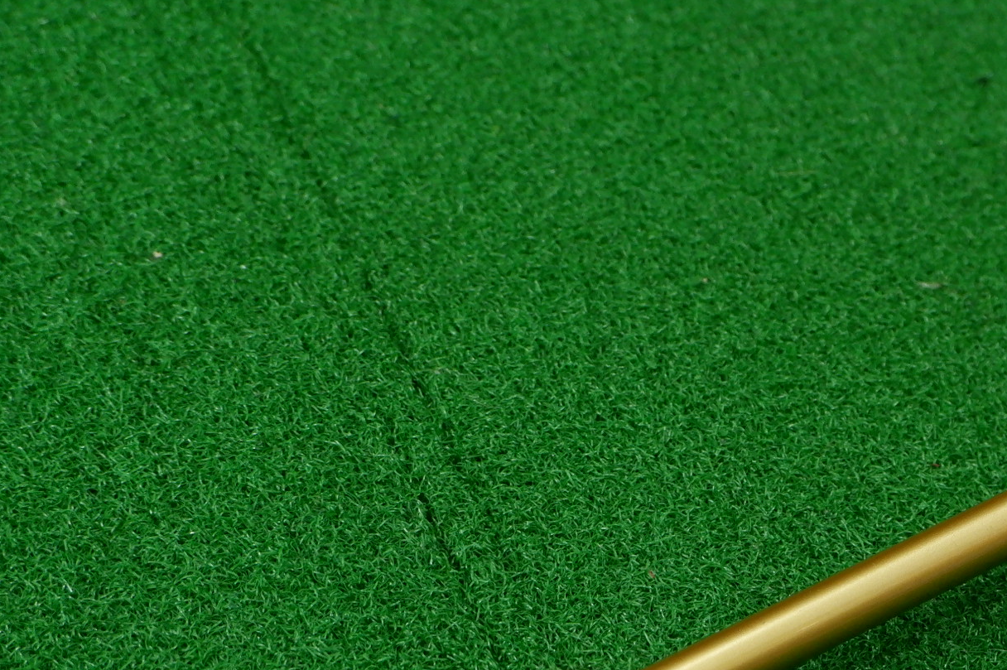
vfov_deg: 14.3
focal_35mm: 94
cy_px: 671
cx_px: 952
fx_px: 2628
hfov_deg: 21.1
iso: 1600
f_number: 4.4
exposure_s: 1/38
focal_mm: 25.6
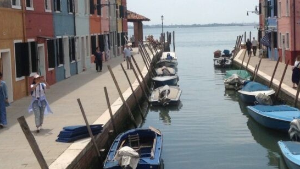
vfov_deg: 17.0
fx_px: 565
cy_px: 63
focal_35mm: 71
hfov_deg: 29.6
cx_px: 189
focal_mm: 3.3
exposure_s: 1/2000
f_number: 2.4
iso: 25
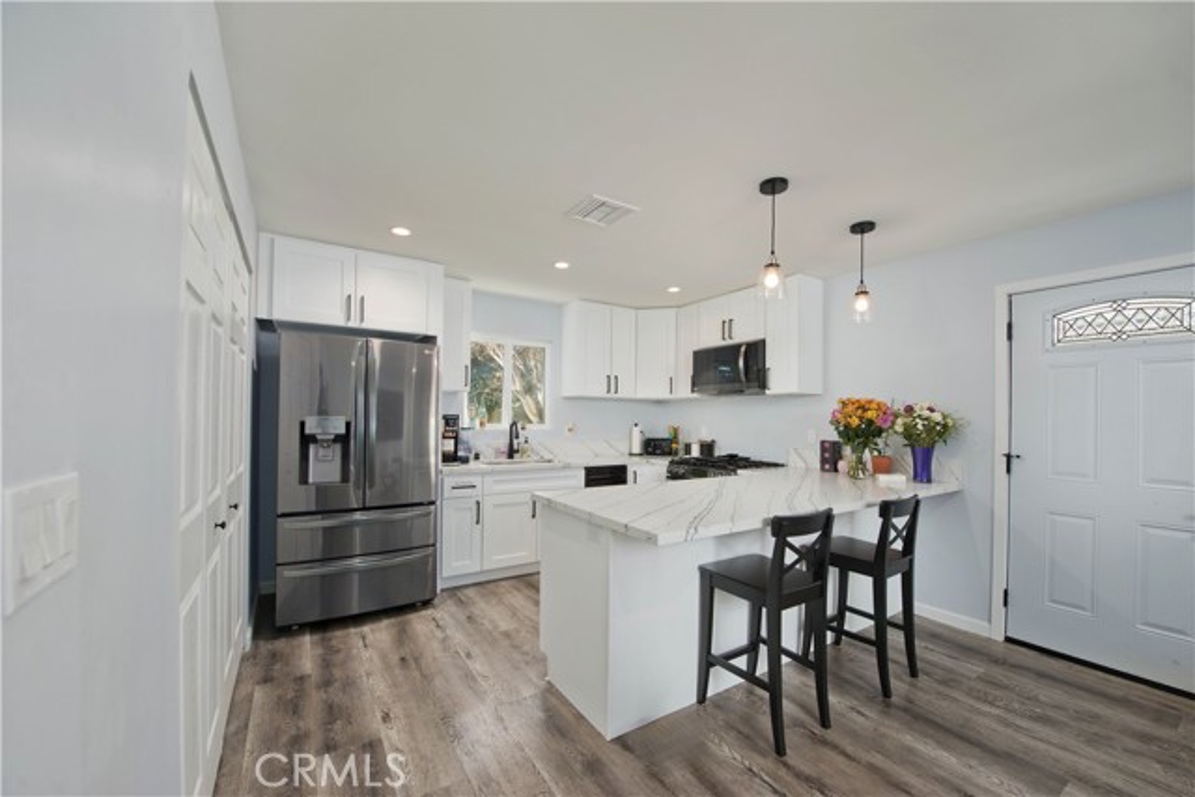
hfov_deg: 104.2
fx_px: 465
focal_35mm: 14
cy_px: 398
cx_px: 598
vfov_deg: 81.2
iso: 400
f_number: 5.6
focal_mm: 14
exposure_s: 1/200
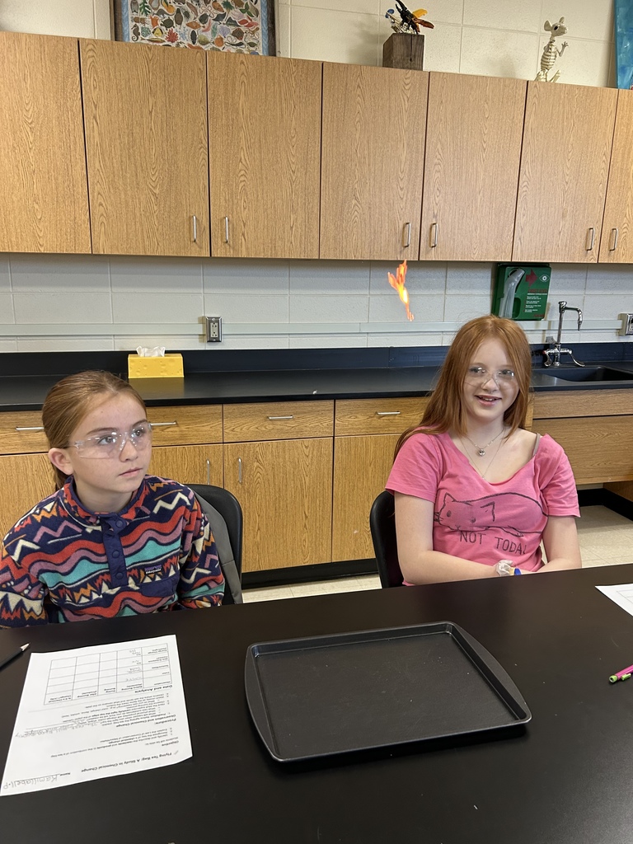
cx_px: 316
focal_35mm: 26
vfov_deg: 67.3
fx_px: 634
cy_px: 422
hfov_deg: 53.1
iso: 200
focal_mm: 5.7
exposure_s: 1/60
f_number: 1.5
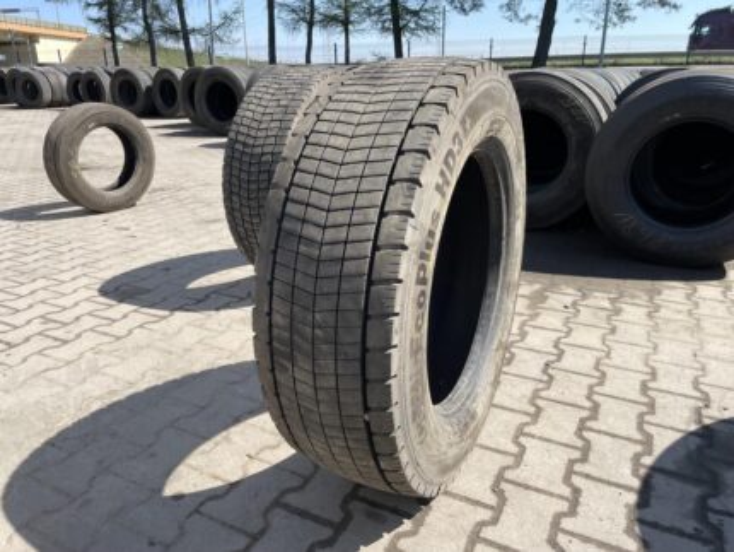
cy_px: 276
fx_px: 552
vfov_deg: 53.1
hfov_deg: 67.3
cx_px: 367
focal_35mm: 26
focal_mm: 4.2
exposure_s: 1/1770
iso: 32
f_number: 1.6
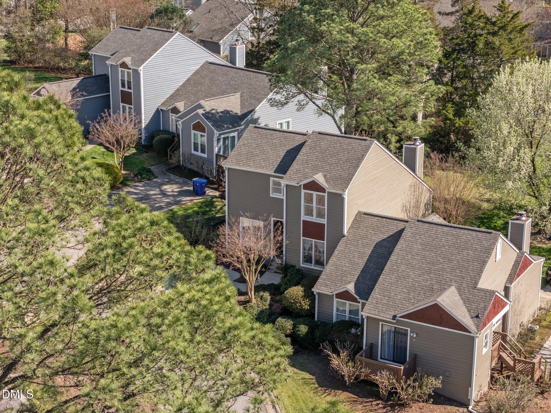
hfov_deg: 27.8
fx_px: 1114
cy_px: 206
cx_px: 276
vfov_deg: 21.0
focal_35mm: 70
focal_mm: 19.35
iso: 100
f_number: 2.8
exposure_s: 1/640
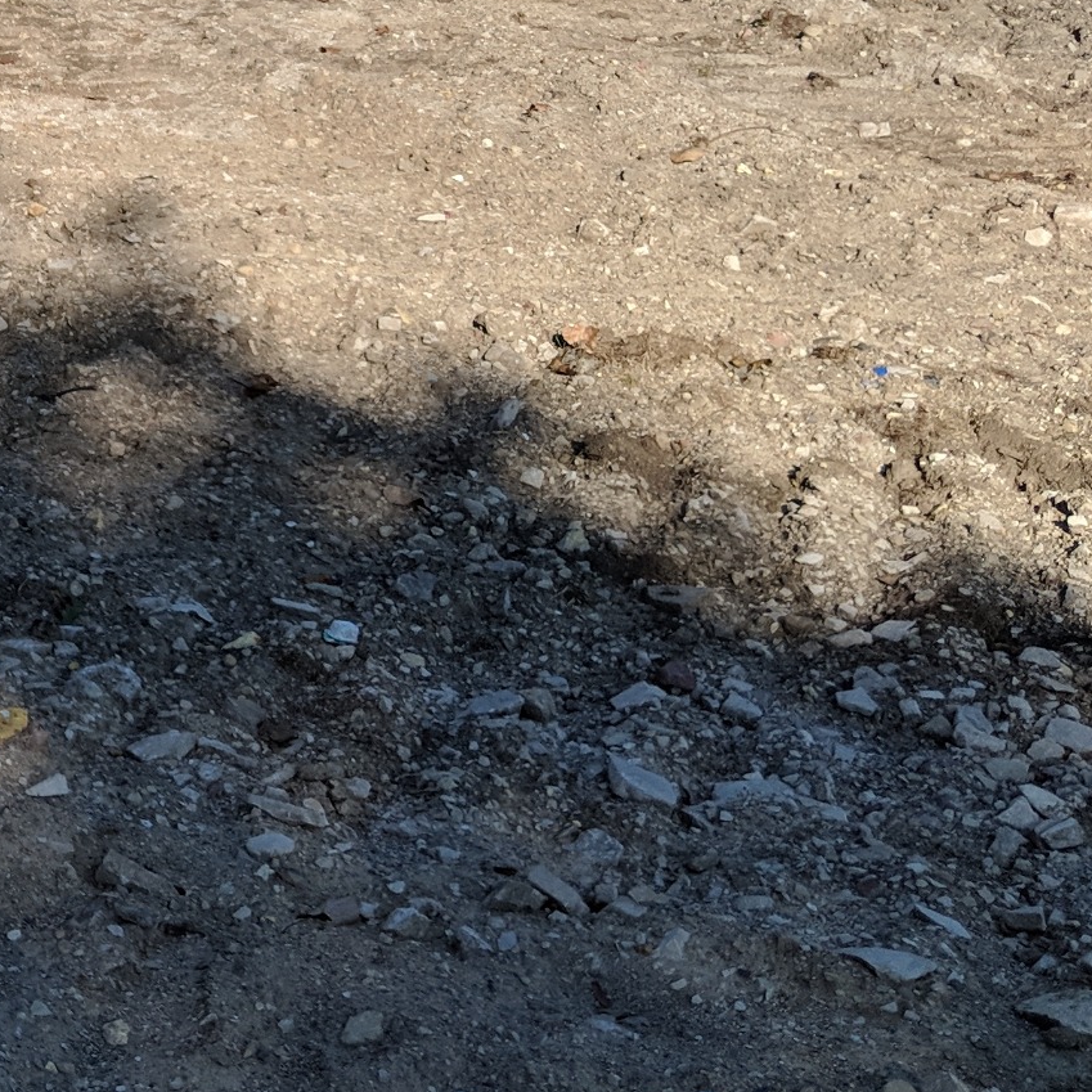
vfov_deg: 23.1
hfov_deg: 20.5
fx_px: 2570
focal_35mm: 72
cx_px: -551
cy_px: 12
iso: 52
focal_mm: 4.44
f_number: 1.8
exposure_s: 1/3344
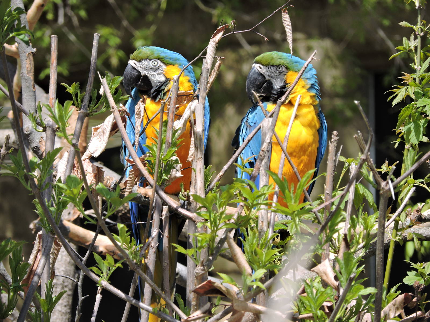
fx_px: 7453
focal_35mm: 600
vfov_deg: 2.5
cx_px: 215
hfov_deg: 3.3
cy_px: 161
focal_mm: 107
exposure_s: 1/400
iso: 100
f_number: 4.9
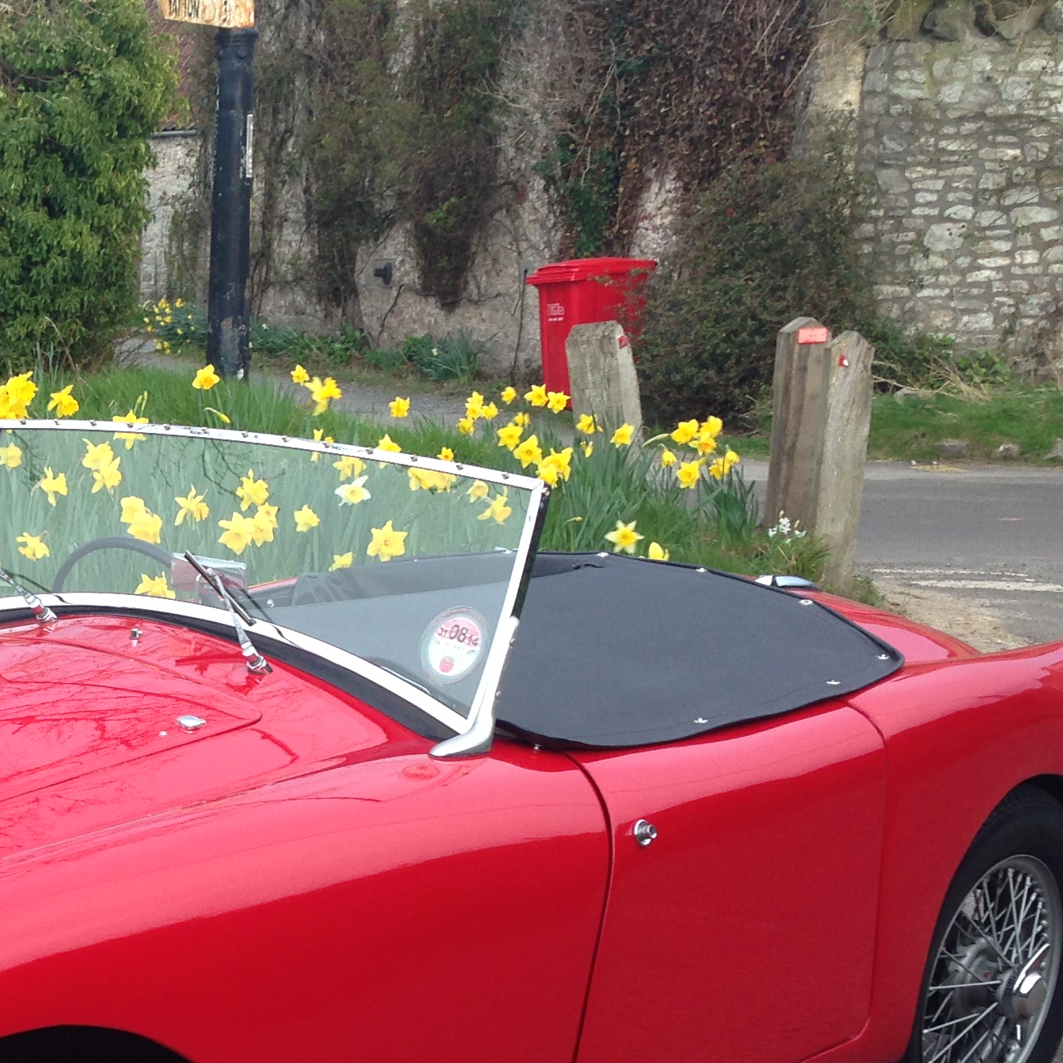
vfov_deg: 23.3
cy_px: 873
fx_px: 2536
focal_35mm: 73
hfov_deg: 22.6
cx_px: -46
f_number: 2.4
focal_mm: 4.12
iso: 50
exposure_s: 1/142
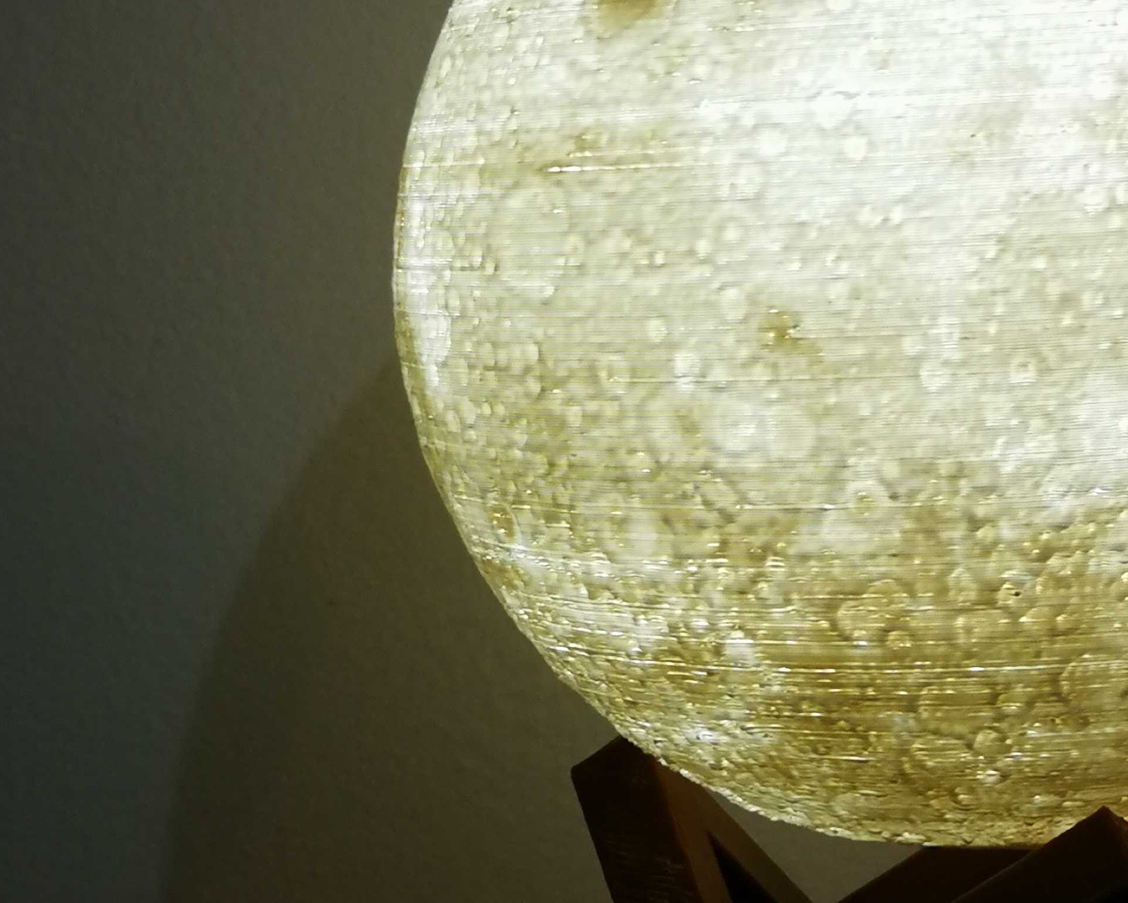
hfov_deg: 20.5
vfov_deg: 16.5
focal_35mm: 93
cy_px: 502
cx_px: 795
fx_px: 3105
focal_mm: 3.95
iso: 200
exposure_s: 1/33.3
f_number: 2.2
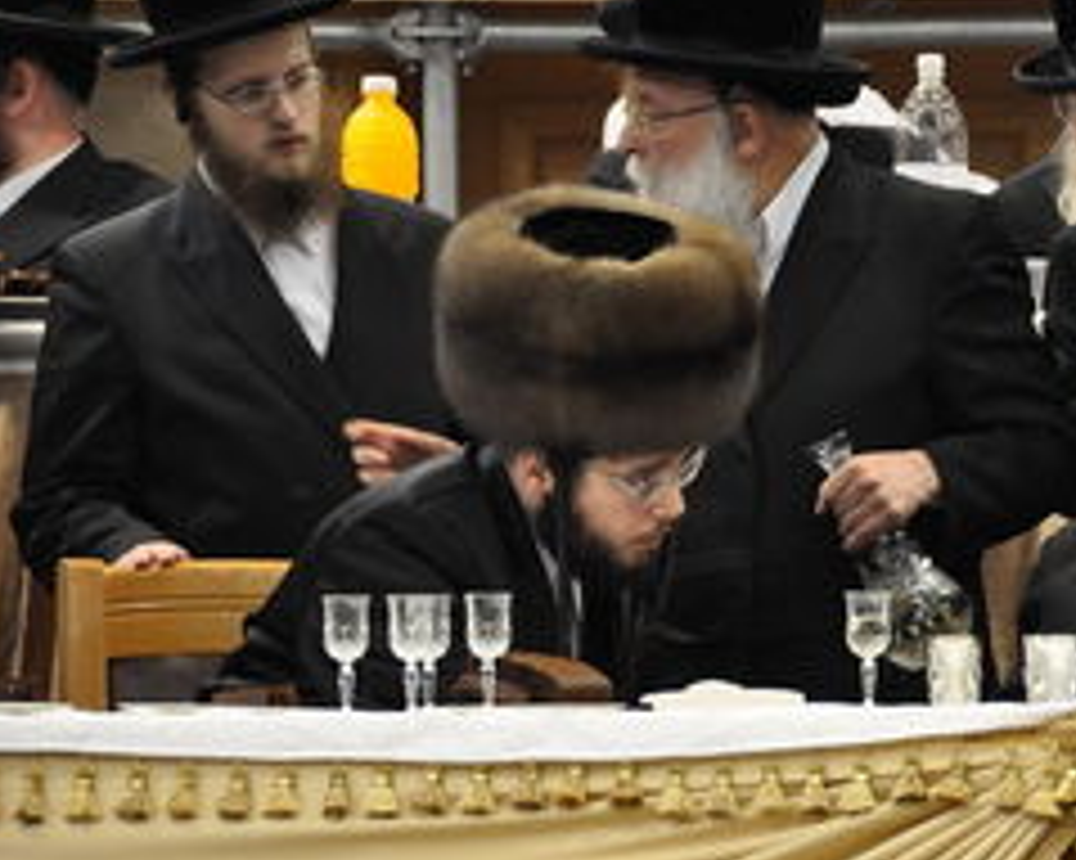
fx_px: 10848
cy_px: 534
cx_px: 860
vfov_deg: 4.5
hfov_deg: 5.7
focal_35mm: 341
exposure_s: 1/50
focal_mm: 145
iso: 2000
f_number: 5.6
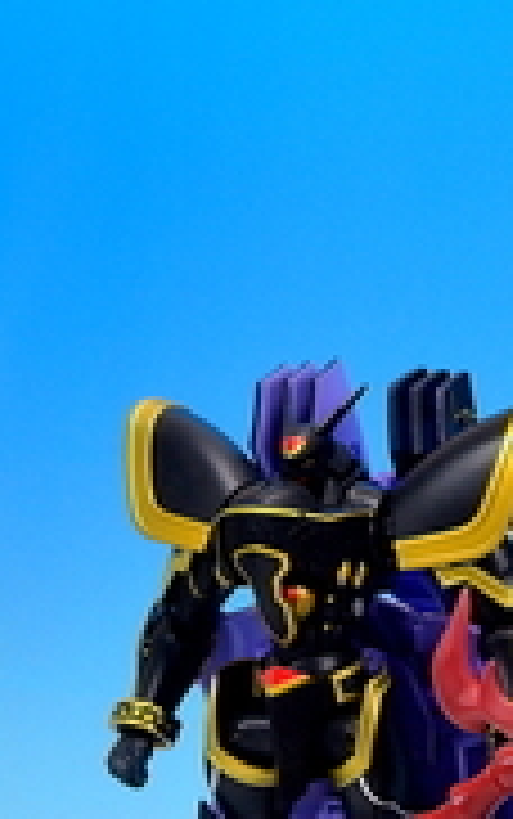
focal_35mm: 192
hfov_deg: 6.5
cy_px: 594
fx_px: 4288
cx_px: 1314
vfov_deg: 10.9
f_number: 7.1
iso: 80
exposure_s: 1
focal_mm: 11.8
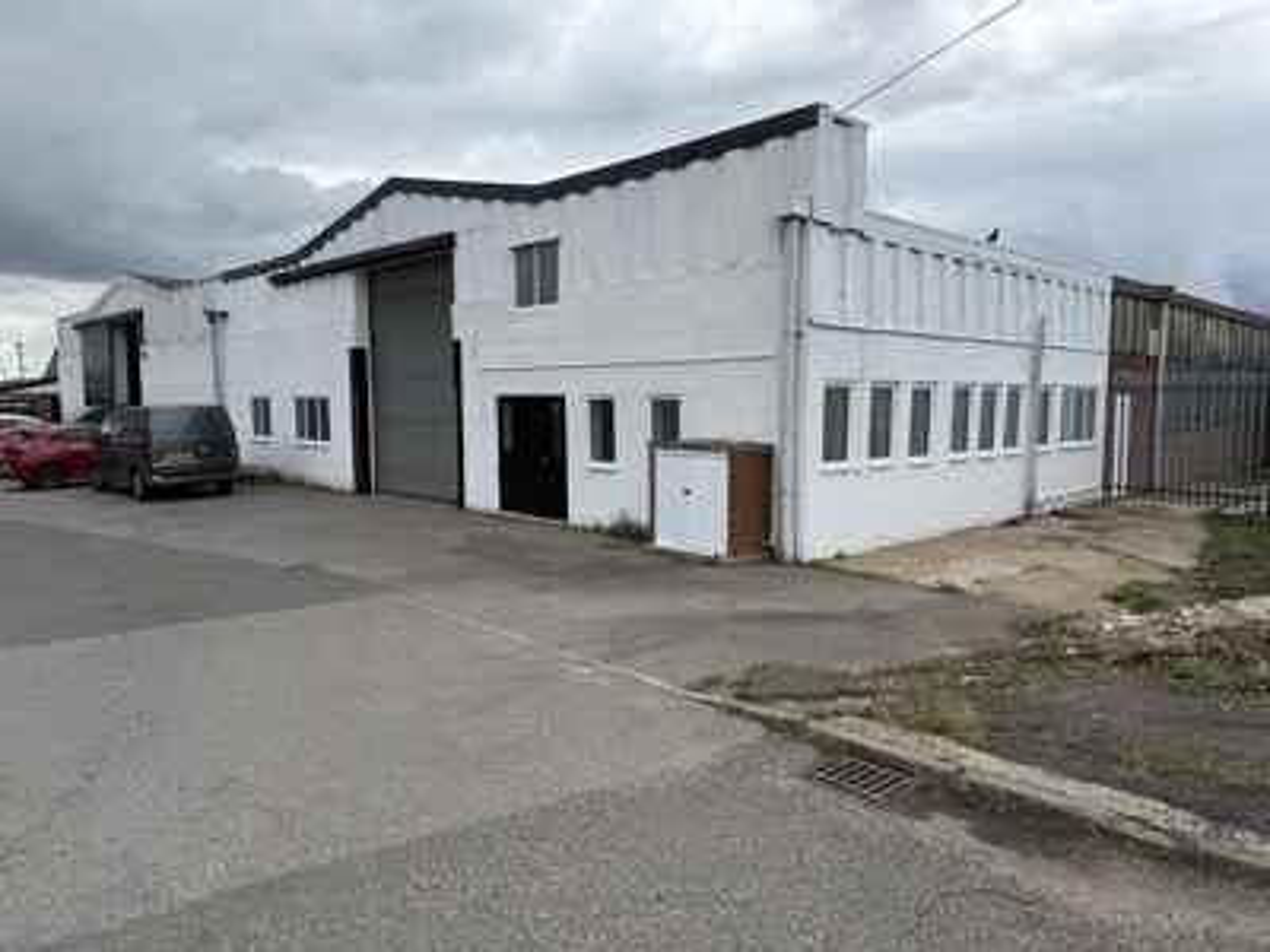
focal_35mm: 24
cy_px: 476
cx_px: 635
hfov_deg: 71.6
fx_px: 881
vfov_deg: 56.8
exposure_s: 1/4405
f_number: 1.78
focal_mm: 6.76
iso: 80
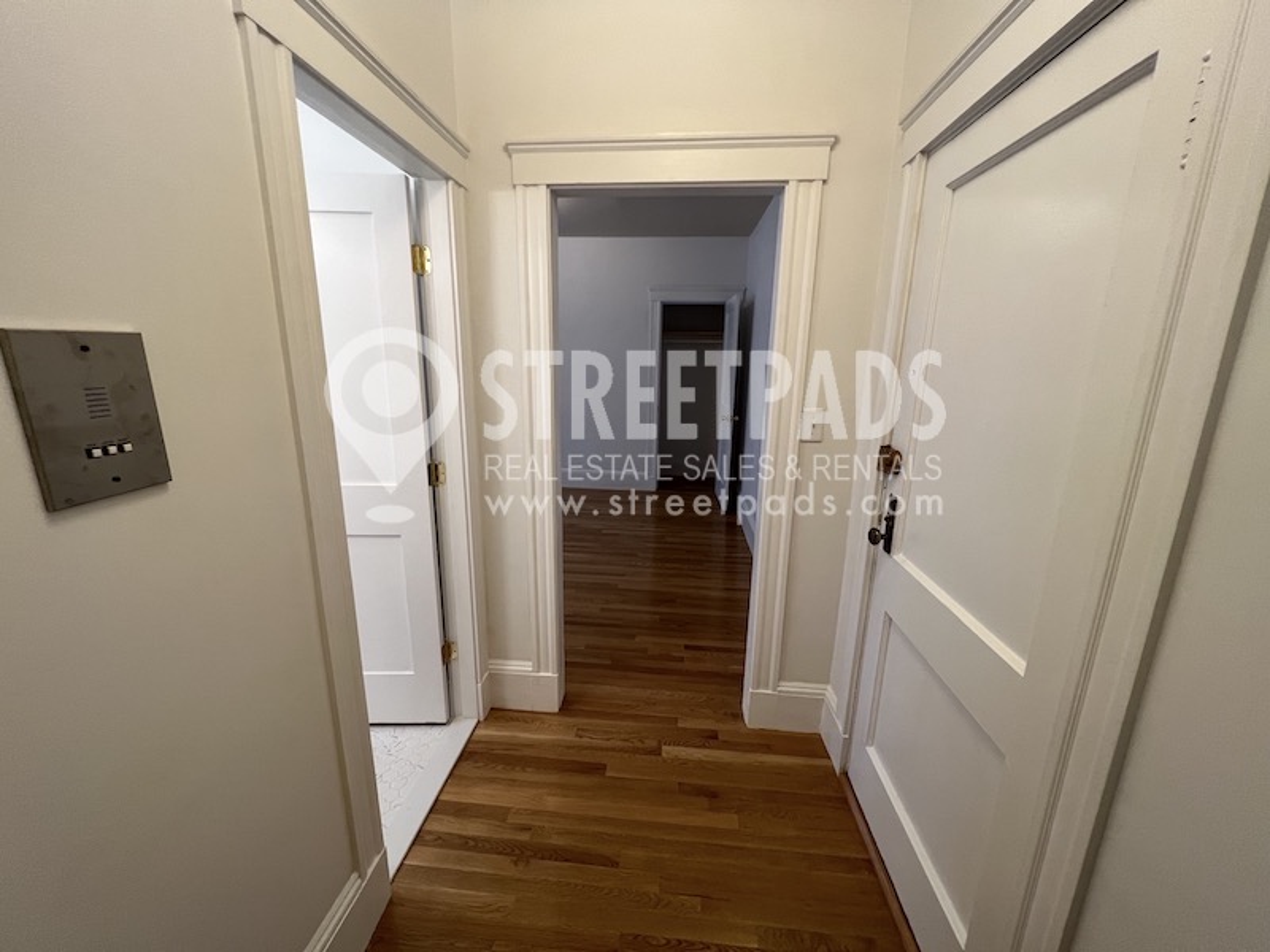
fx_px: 477
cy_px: 476
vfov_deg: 89.9
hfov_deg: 106.2
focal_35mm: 13
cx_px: 635
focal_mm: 1.57
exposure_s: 1/60
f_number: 1.8
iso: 125
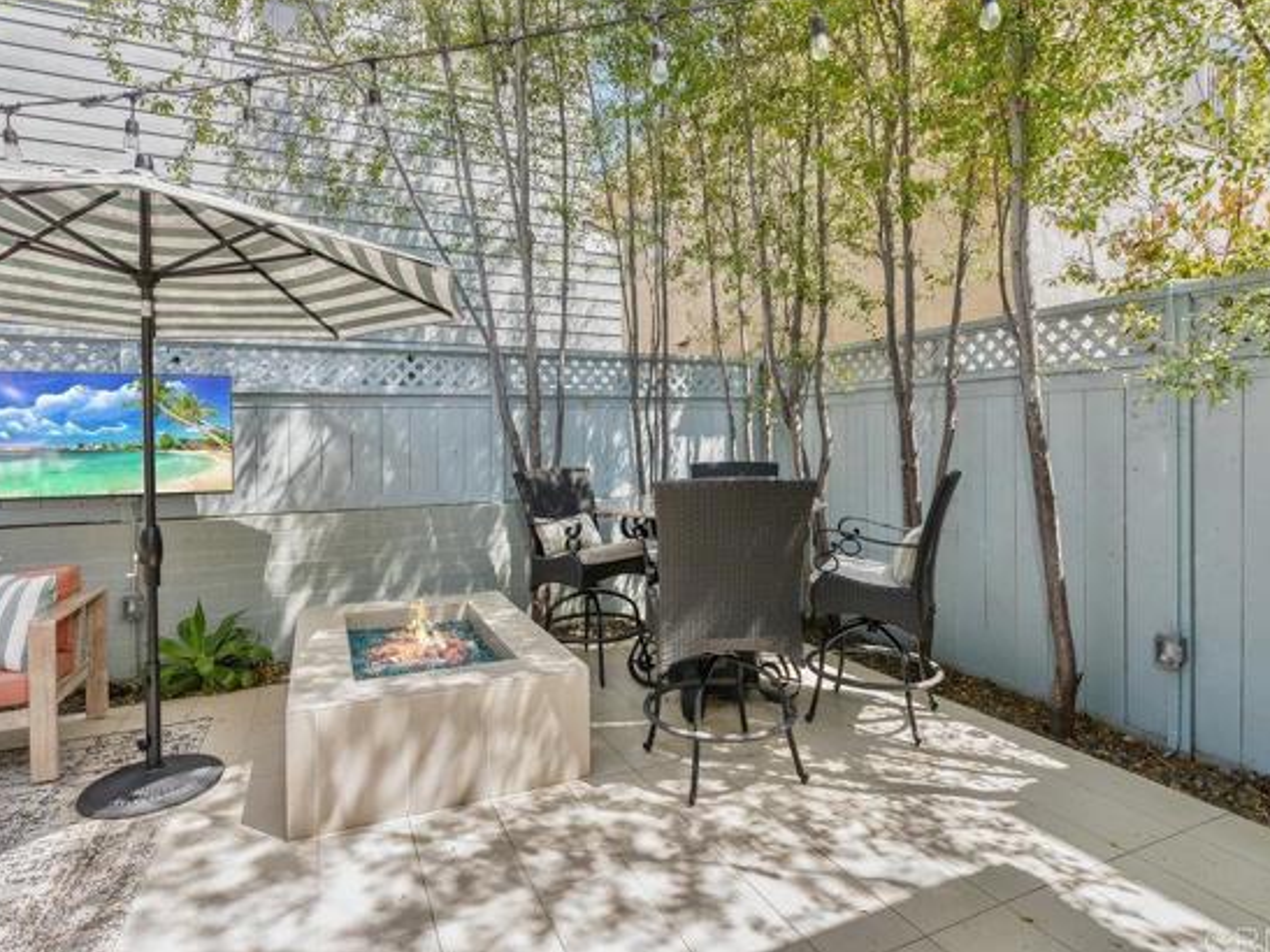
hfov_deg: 87.7
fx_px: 660
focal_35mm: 18
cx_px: 606
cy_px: 466
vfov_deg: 71.6
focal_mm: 16
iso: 100
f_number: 5.6
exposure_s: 1/125
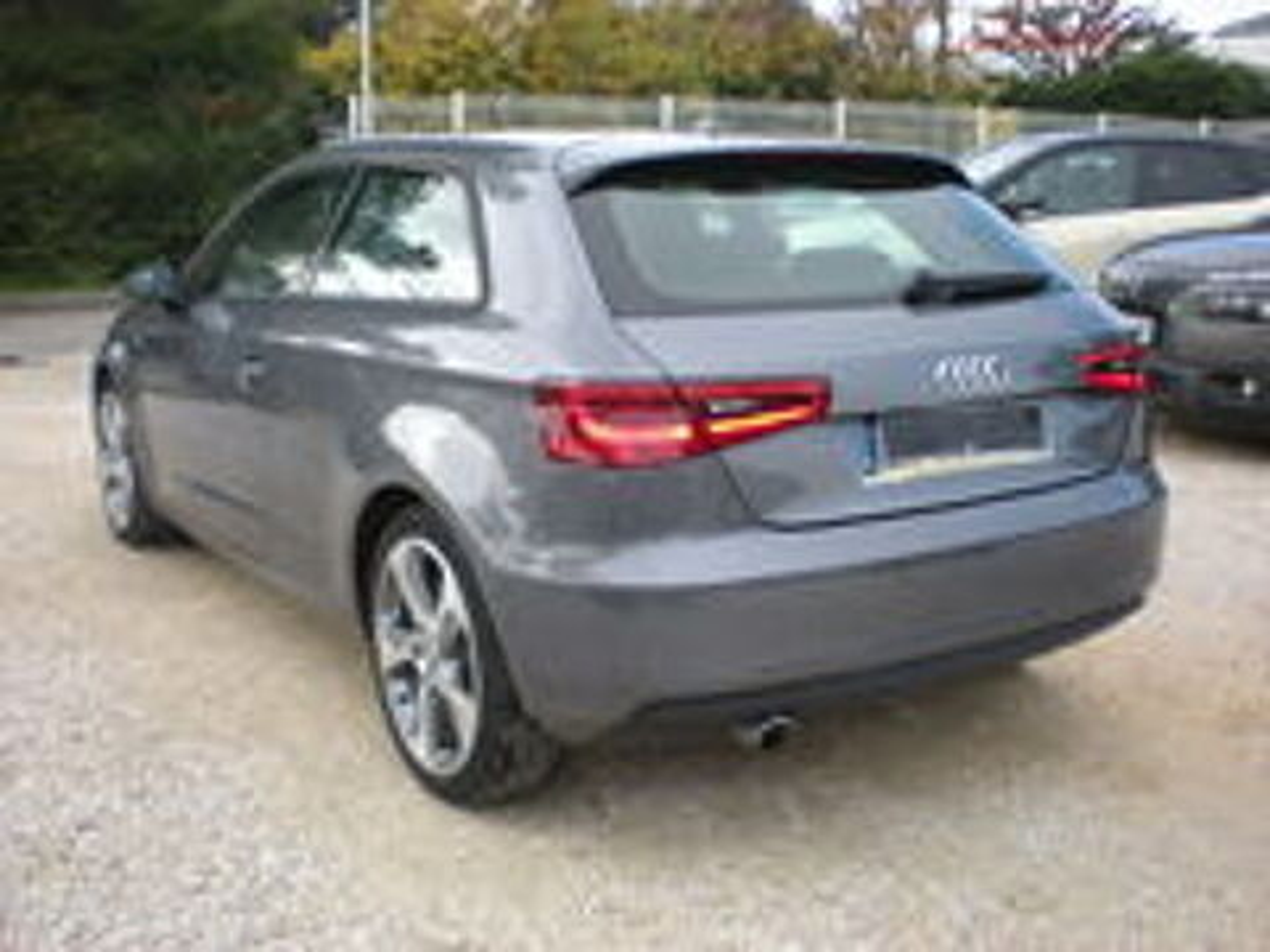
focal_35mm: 38
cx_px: 635
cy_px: 476
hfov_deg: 49.0
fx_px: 1394
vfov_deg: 37.7
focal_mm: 6.3
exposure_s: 1/154
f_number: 3.1
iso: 64
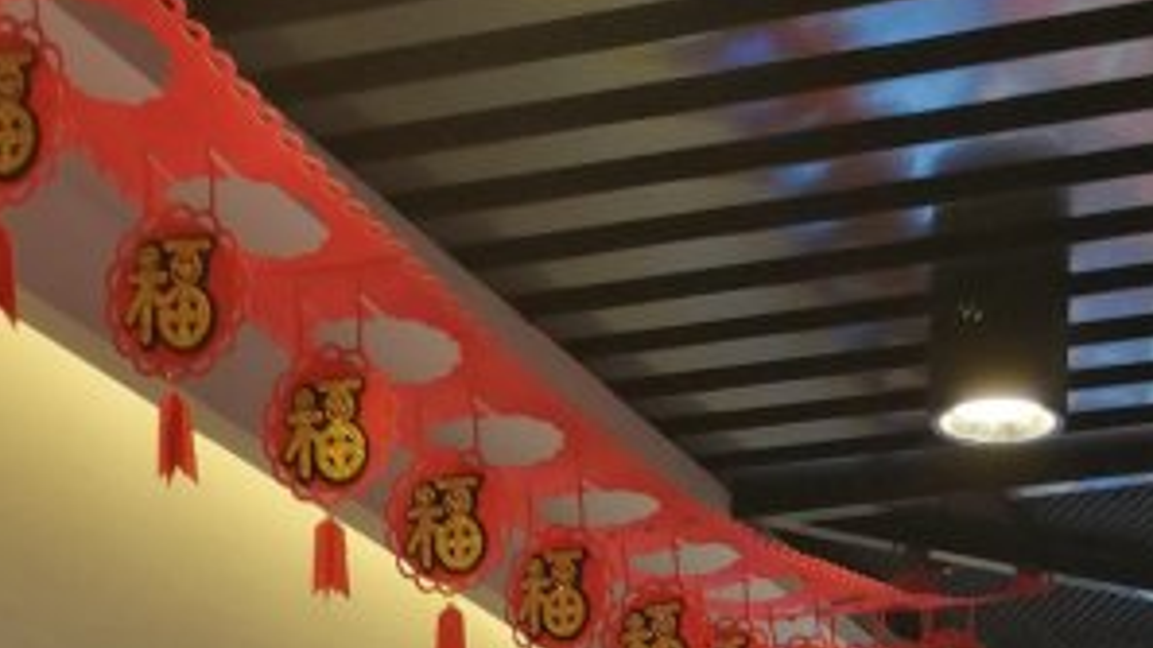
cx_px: 858
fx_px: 3026
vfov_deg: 9.9
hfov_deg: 21.4
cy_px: 1816
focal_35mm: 99
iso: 64
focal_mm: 3.96
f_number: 1.8
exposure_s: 1/50
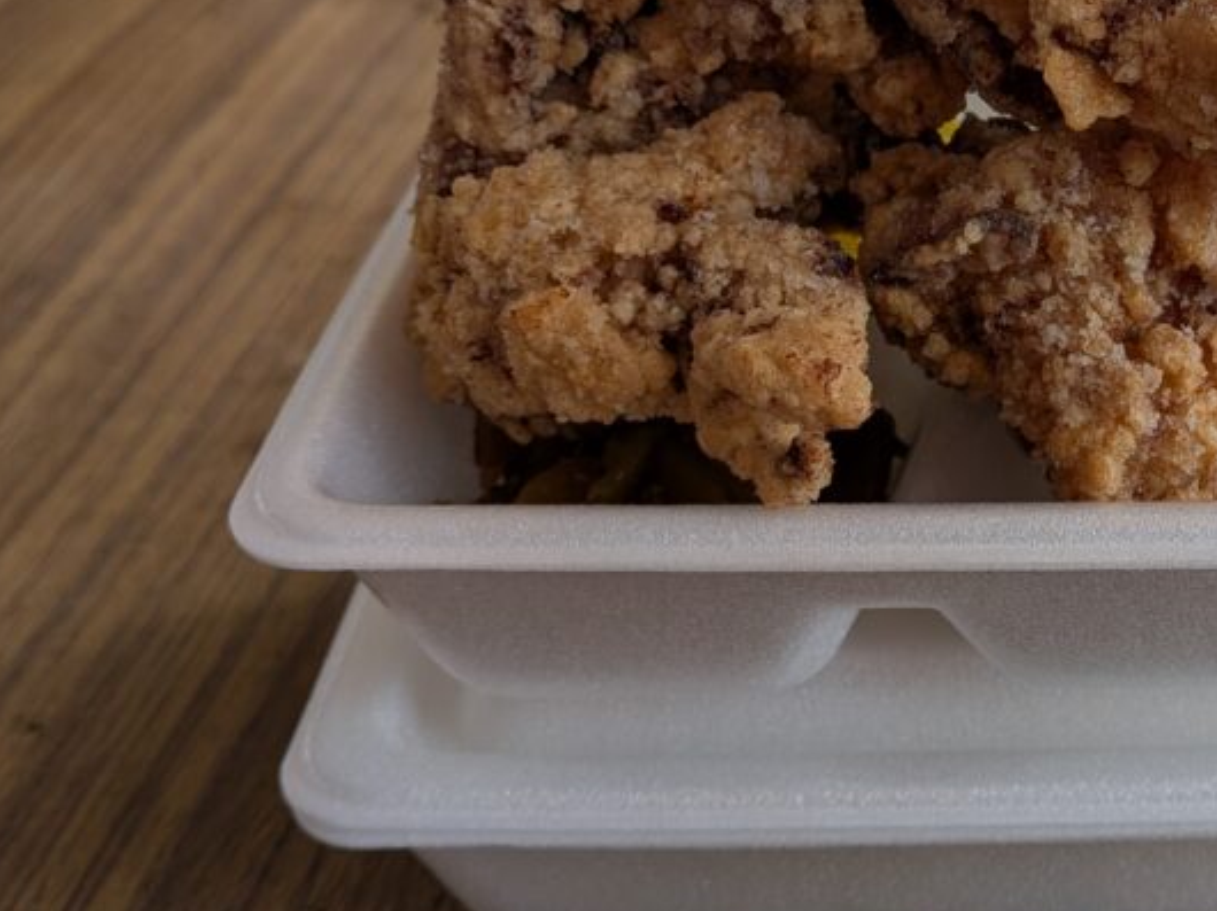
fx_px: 2038
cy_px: 168
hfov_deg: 31.8
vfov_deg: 24.8
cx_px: 1079
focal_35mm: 58
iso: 27
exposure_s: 1/229
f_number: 1.7
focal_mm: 4.53
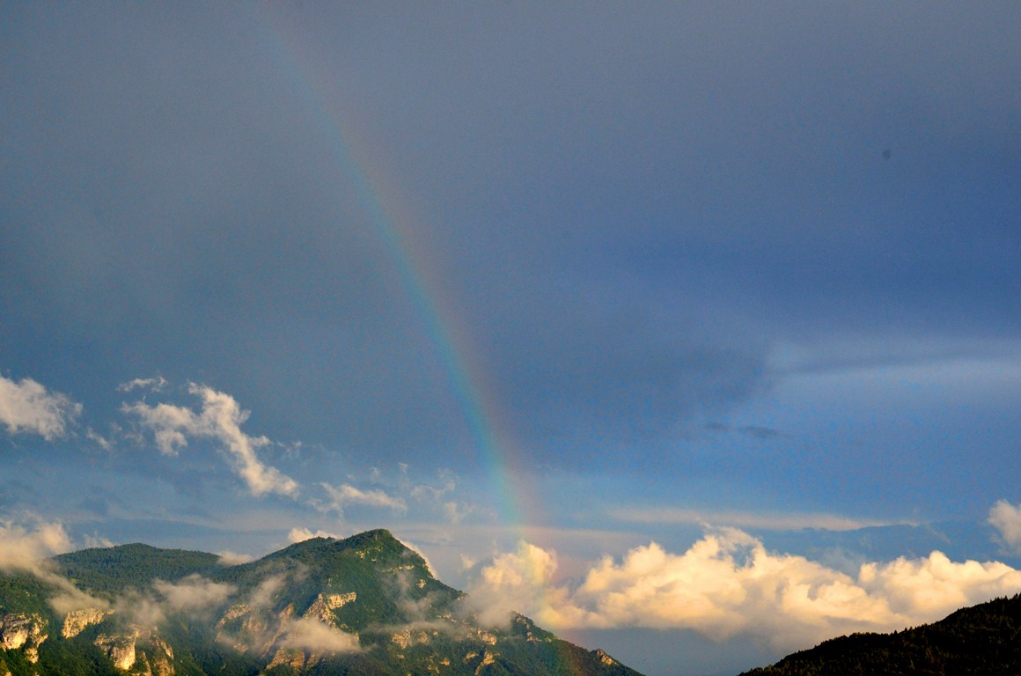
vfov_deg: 18.1
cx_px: 510
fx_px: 2122
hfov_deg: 27.0
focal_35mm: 75
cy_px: 338
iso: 800
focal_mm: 50
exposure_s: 1/500
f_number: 11
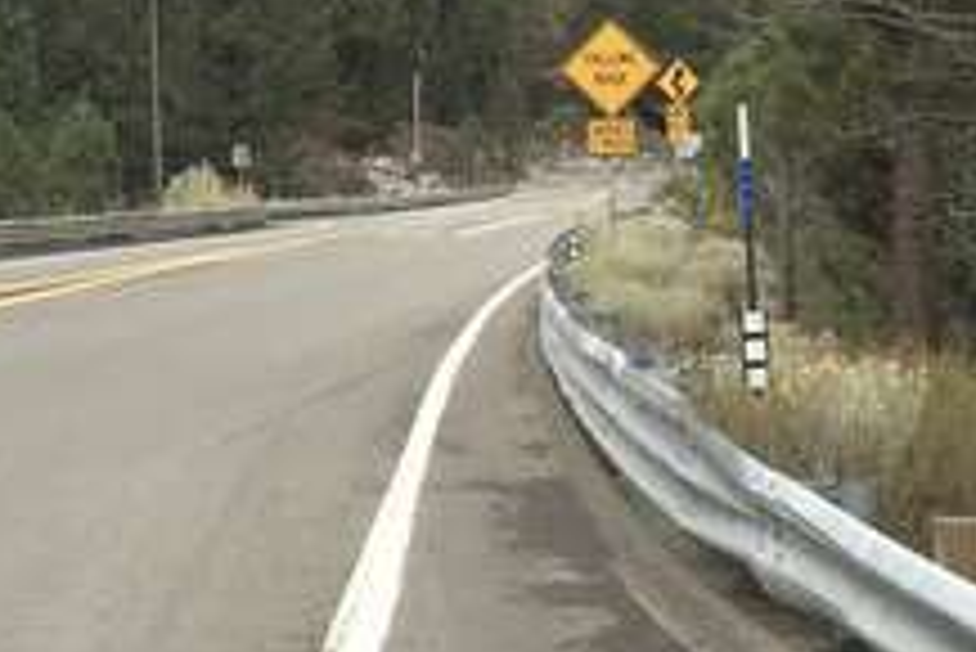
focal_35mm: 111
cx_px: 265
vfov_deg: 12.3
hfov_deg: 18.3
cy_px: 67
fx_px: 3011
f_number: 2.2
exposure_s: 1/599
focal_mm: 4.15
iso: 32
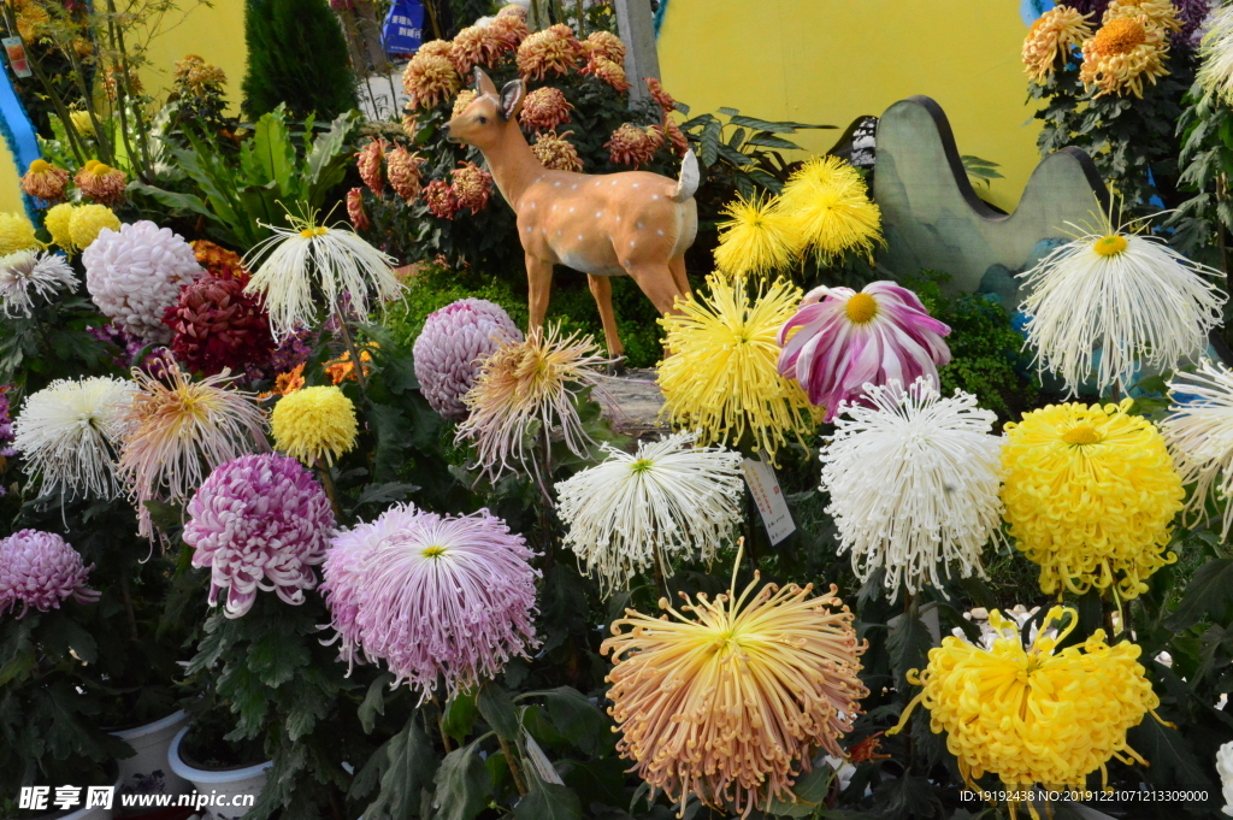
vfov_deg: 31.8
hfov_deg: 46.4
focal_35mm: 42
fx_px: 1437
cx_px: 616
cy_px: 410
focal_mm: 28
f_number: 22
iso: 3200
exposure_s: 1/250
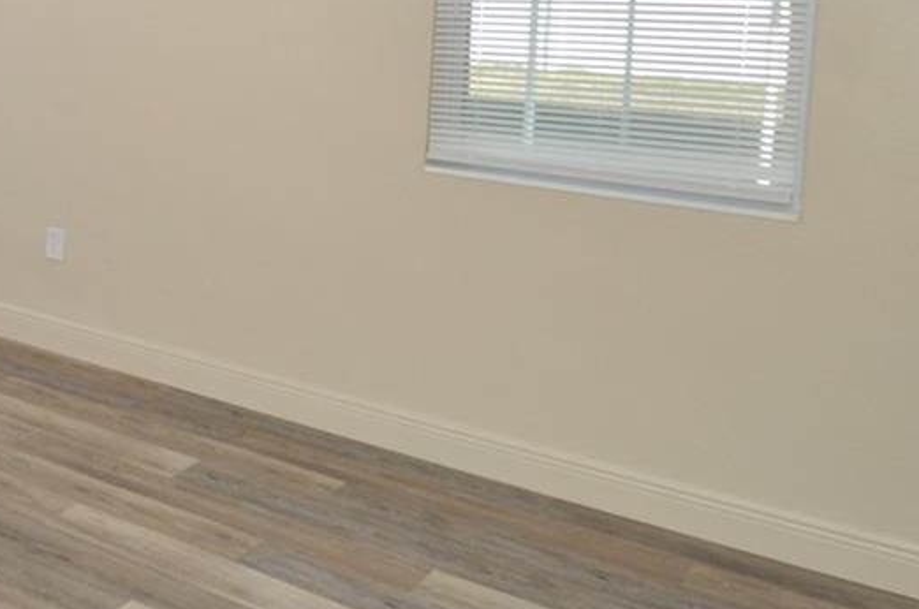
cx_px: -194
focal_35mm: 46
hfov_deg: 34.1
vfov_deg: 28.0
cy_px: 51
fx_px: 1172
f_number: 5.6
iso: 360
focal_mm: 10
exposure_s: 1/125
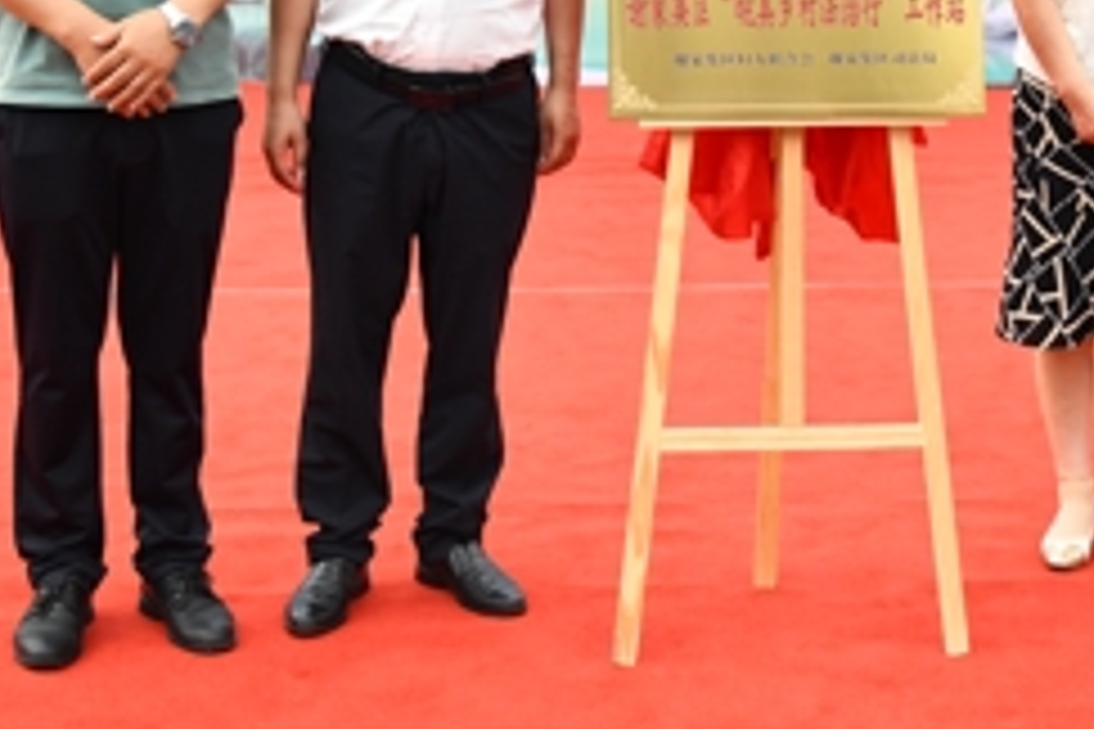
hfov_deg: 24.0
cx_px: 770
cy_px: -54
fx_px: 2552
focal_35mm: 84
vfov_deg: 15.8
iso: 1000
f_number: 2.8
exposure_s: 1/8000
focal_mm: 34
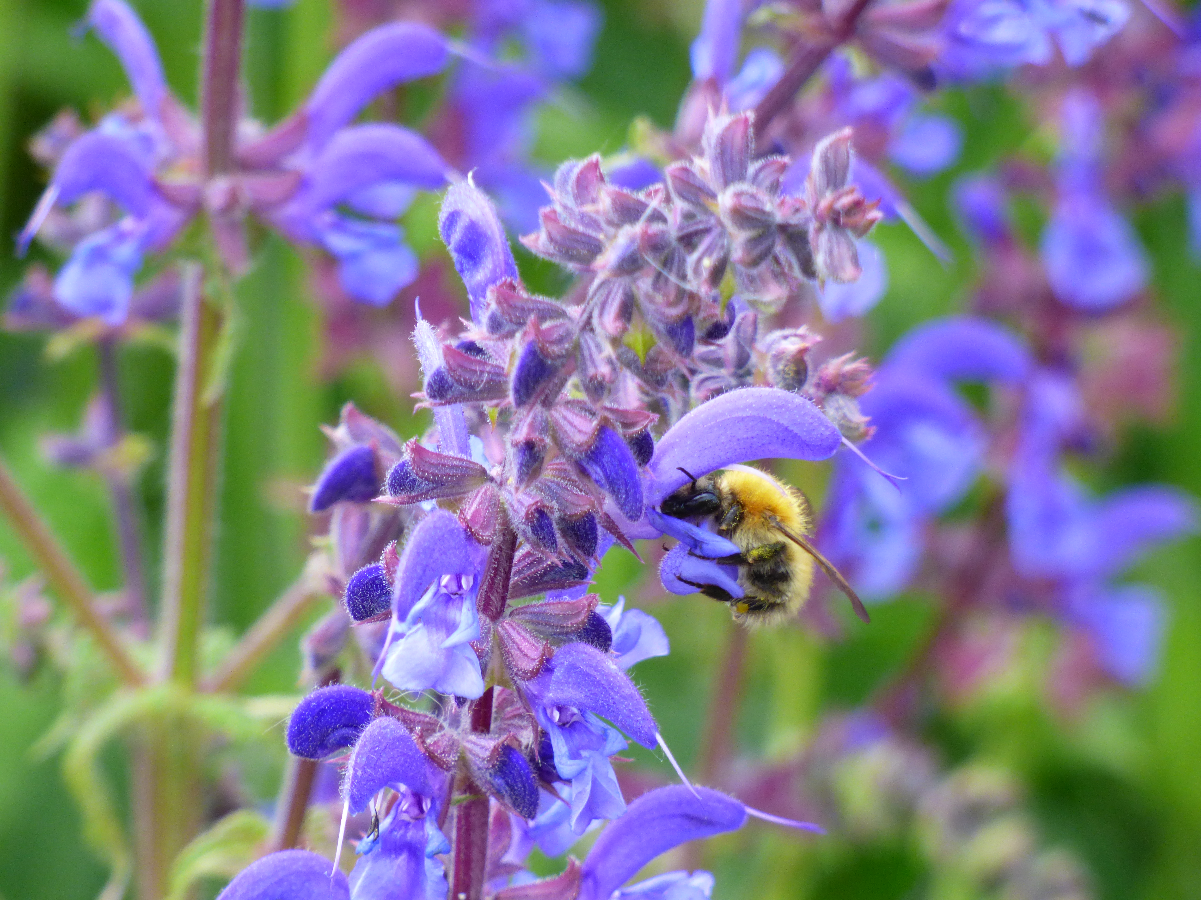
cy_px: 450
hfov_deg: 3.9
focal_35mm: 502
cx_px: 600
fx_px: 17417
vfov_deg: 3.0
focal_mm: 81.68
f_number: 5.6
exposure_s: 1/160
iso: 250
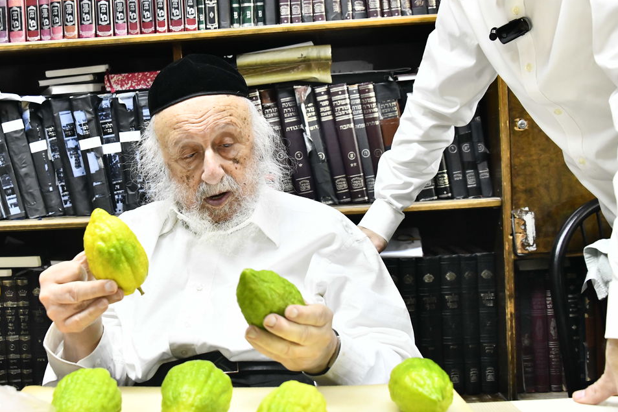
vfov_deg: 28.6
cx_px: 225
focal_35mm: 47
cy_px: 165
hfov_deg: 41.6
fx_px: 807
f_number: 5.6
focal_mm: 32
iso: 2500
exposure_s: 1/160
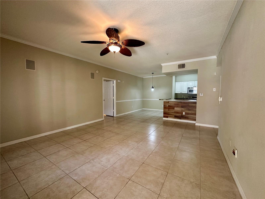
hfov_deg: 102.1
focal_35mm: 14
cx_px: 132
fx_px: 107
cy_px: 100
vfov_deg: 85.7
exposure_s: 1/60
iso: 320
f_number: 2.2
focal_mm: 2.22
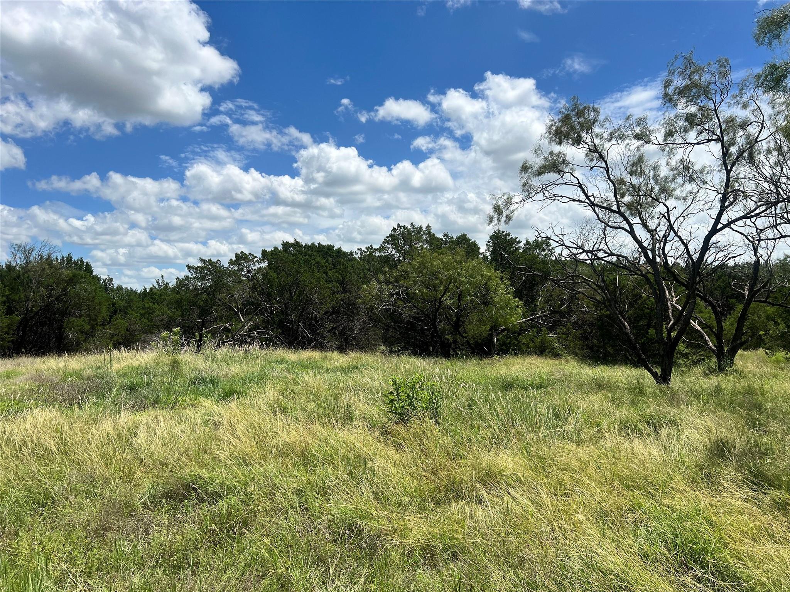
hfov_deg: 67.3
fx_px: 593
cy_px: 296
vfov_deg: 53.1
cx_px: 395
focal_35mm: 26
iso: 50
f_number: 1.5
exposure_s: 1/6993
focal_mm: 5.7
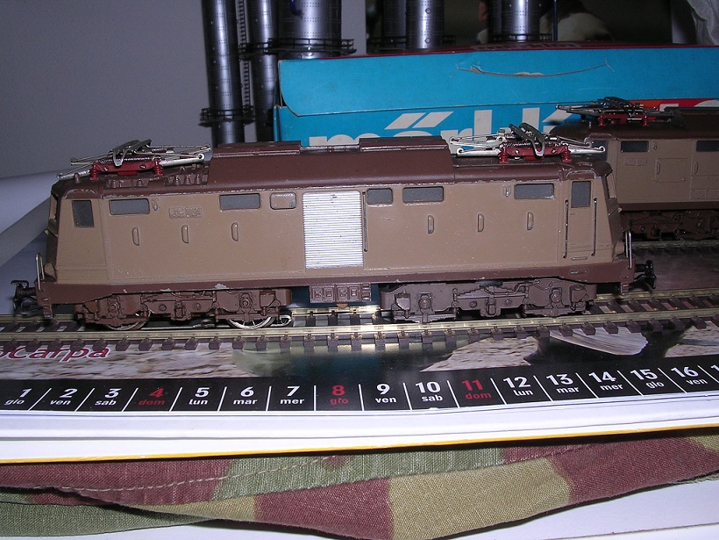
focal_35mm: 38
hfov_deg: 49.0
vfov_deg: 37.7
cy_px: 270
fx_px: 789
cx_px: 360
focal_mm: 5.8
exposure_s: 1/60.1
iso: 100
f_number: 5.6
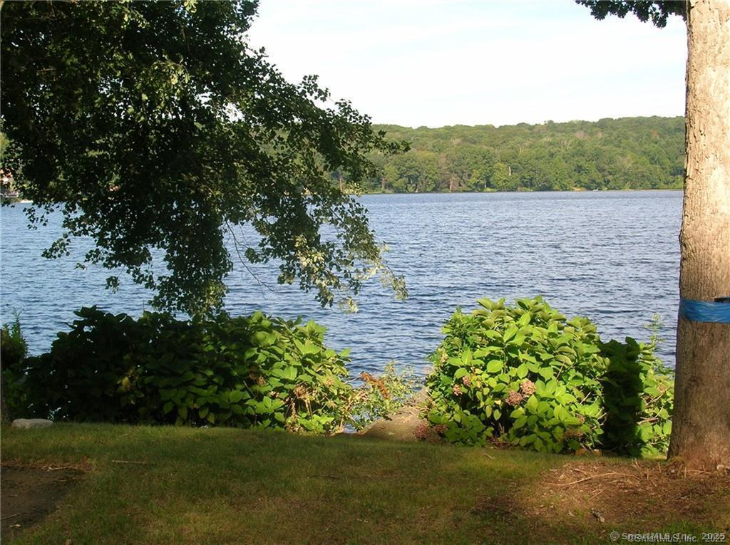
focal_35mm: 50
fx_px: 1053
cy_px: 272
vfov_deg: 29.0
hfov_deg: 38.2
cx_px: 365
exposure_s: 1/110
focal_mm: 8.4
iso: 50
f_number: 5.6
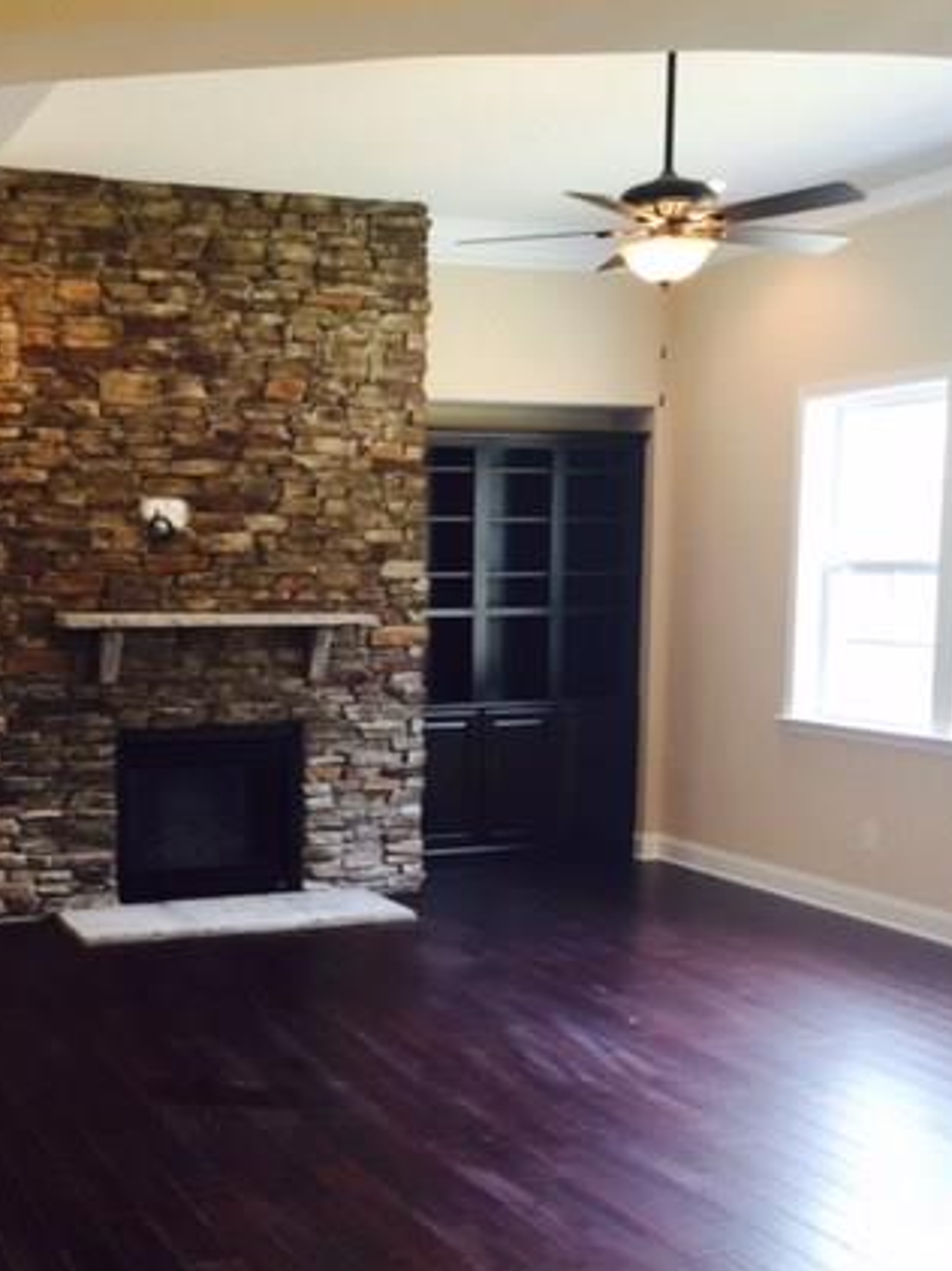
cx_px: 268
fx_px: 1615
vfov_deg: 42.7
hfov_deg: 32.4
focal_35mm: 44
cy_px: 768
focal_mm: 4.15
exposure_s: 1/30
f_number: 2.2
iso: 80
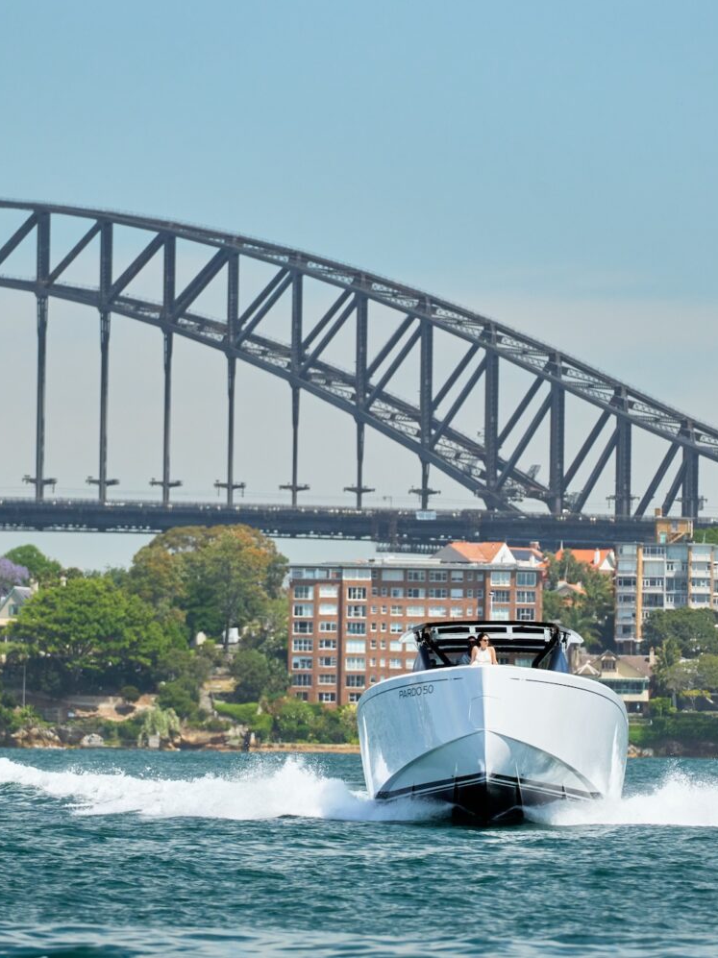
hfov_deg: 4.0
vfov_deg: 5.4
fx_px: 10236
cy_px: 479
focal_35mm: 370
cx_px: 434
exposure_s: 1/2500
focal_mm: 255.6
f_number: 6.3
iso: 1000
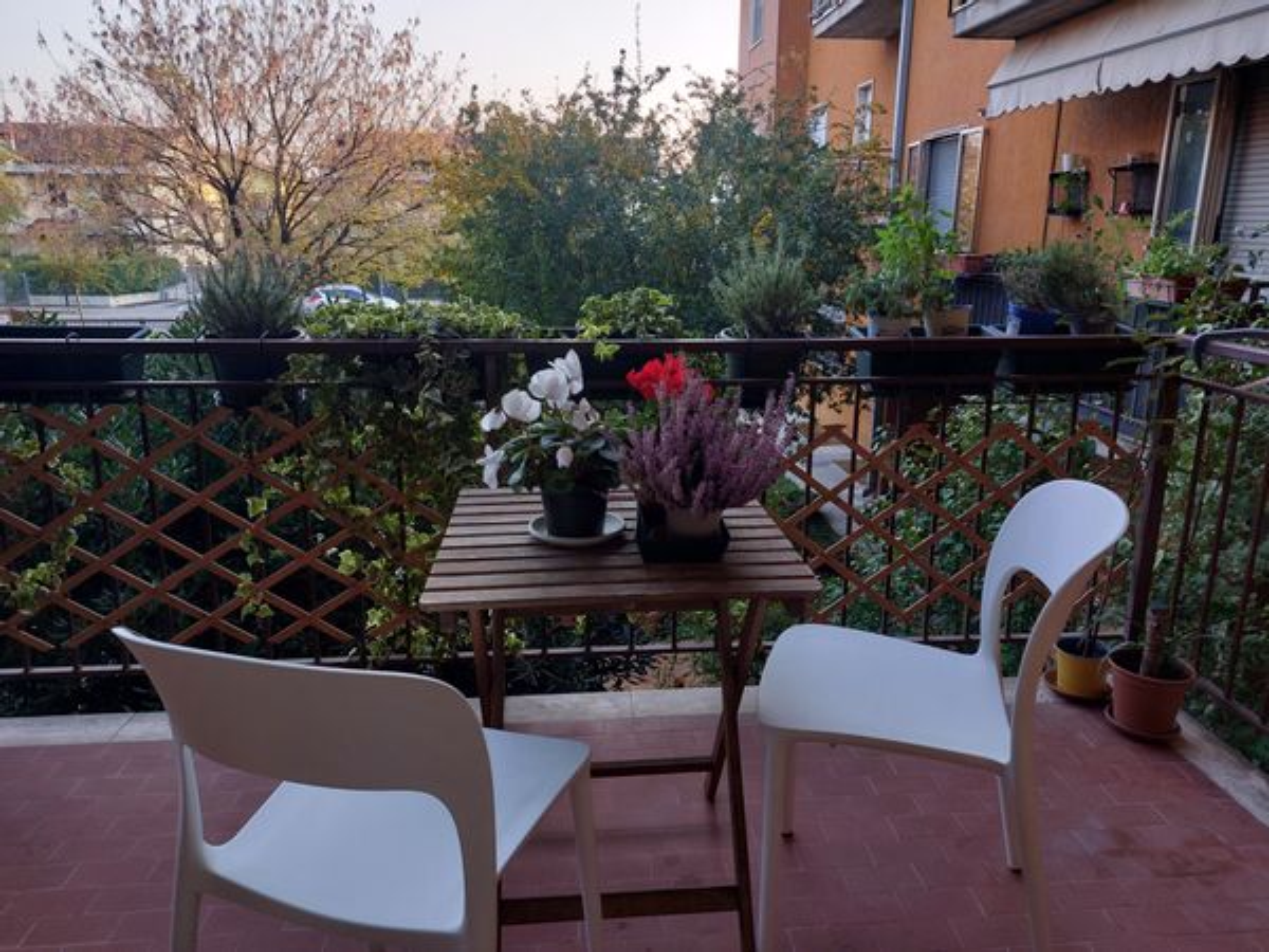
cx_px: 634
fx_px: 916
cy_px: 476
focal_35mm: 25
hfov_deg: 69.4
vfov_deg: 54.9
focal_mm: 5.23
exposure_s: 1/120
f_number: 1.8
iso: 40
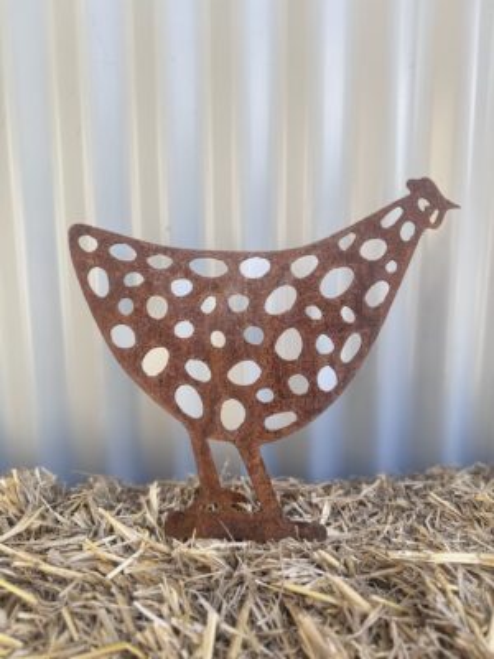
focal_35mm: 24
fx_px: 457
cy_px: 330
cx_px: 247
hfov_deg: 56.8
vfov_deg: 71.6
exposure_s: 1/522
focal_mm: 6.76
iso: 80
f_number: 1.78
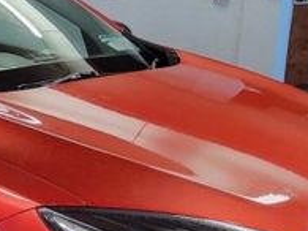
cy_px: 199
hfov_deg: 23.1
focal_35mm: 80
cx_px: -25
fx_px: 711
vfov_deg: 18.2
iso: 200
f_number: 2
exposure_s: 1/50
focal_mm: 3.08
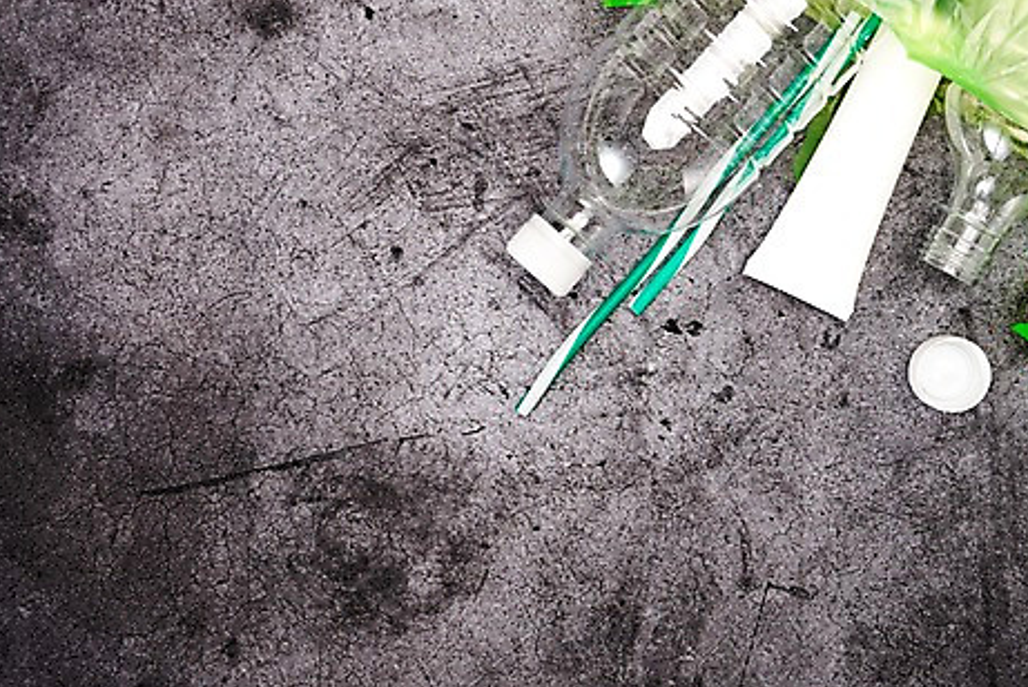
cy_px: 301
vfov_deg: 20.9
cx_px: 581
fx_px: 1857
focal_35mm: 65
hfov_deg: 30.9
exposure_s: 1/125
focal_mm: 50
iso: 31
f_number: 8
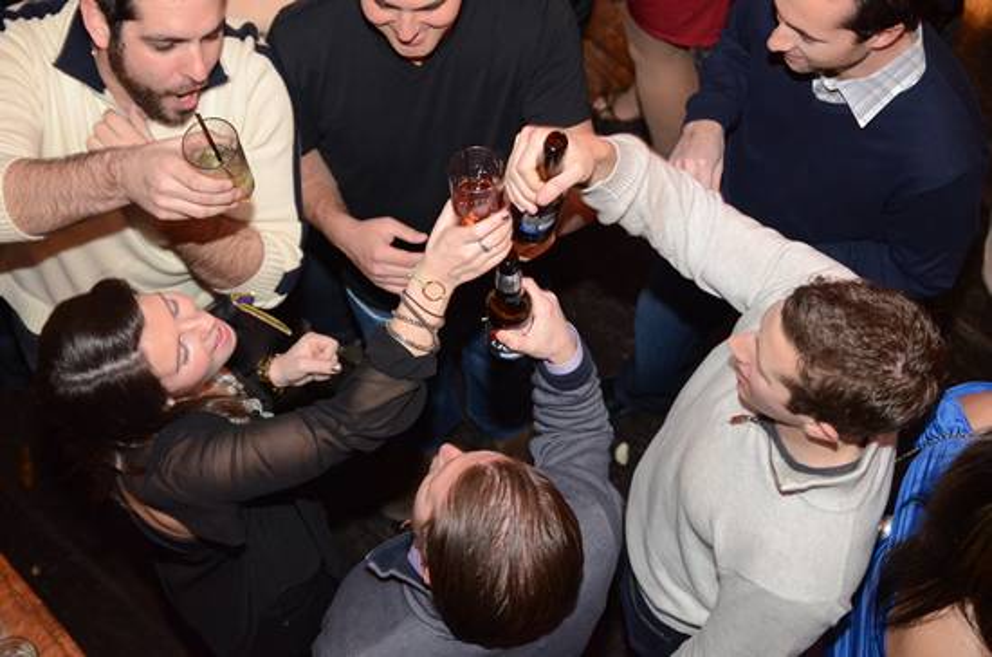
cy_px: 328
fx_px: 2062
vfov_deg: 18.1
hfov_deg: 27.1
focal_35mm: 75
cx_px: 496
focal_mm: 50
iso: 2500
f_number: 2.8
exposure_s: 1/15
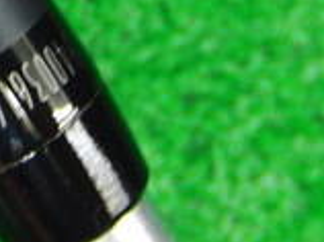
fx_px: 1402
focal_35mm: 150
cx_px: -166
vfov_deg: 9.5
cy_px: -152
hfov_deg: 12.5
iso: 400
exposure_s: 1/15
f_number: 3.6
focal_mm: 6.42
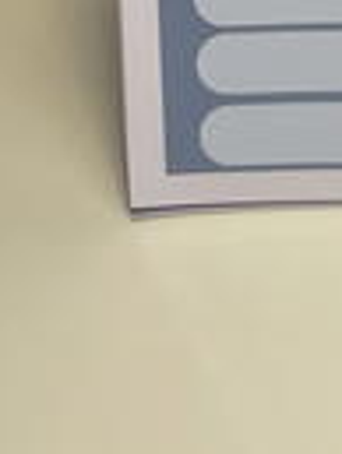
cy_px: -626
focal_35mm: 161
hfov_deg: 8.2
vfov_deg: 10.6
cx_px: 934
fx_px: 2117
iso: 100
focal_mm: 4.2
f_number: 1.6
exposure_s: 1/121
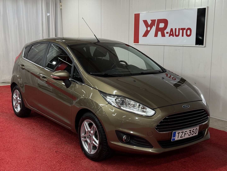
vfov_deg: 30.3
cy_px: 86
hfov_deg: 39.7
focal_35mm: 48
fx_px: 315
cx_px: 114
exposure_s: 1/147
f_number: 1.78
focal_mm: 6.76
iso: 200
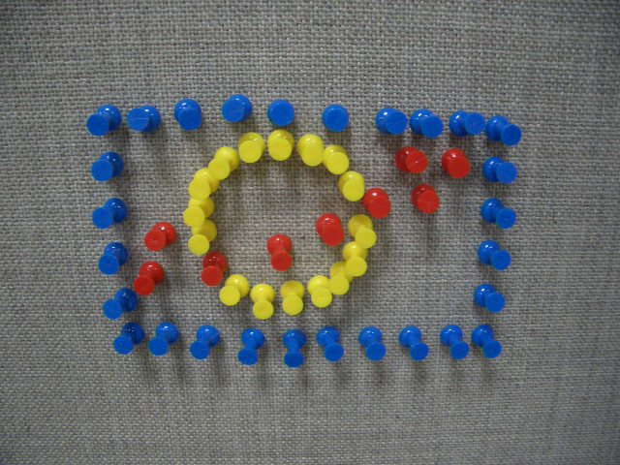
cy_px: 232
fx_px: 627
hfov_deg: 52.6
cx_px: 310
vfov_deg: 40.7
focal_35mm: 35
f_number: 2.6
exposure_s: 1/40
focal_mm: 5.8
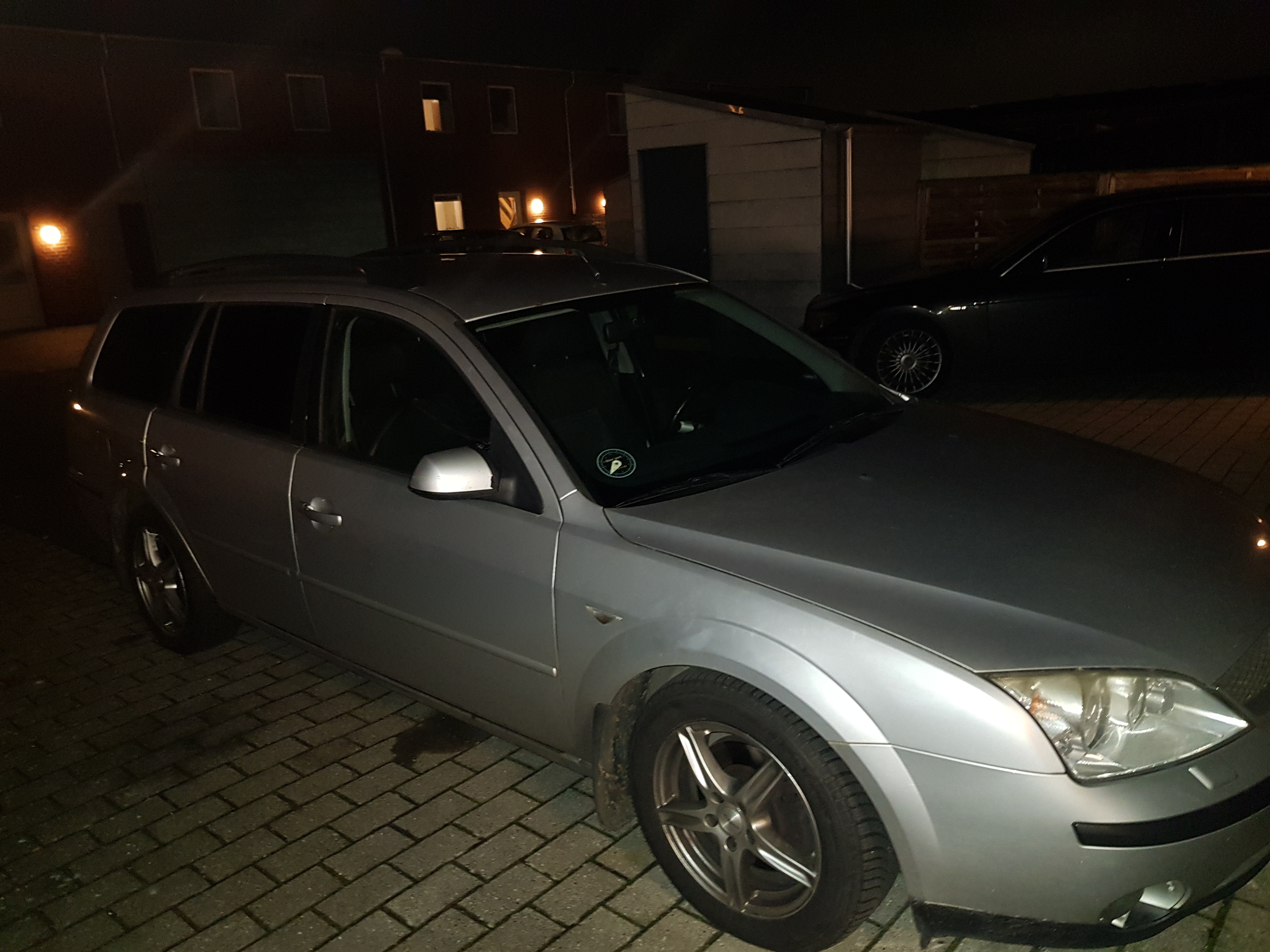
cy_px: 476
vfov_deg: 53.1
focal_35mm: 26
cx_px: 635
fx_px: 954
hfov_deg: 67.3
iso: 250
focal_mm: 4.2
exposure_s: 1/10
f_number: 1.7
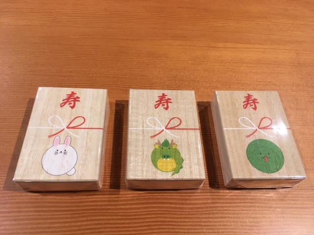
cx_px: 157
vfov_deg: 48.2
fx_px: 263
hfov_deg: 61.7
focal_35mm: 29
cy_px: 118
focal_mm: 4.15
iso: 25
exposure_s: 1/30
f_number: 2.2
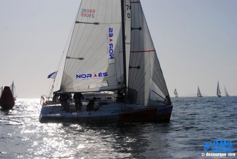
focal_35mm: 82
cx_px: 118
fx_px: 544
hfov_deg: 24.6
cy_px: 80
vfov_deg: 16.6
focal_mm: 55
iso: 100
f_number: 11
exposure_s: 1/500
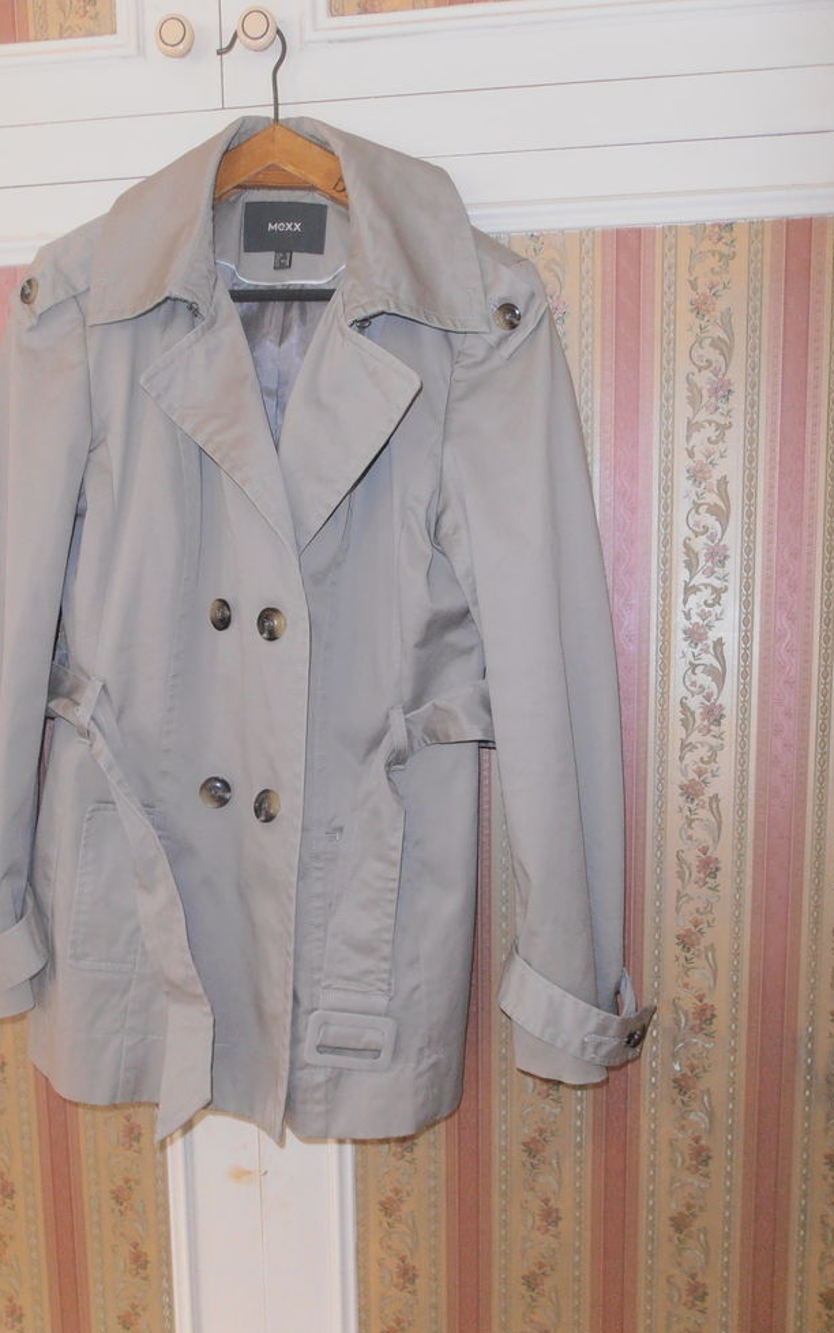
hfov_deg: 47.4
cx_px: 335
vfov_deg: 70.4
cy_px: 658
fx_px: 945
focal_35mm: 26
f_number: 3
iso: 125
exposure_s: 1/30
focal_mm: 4.2
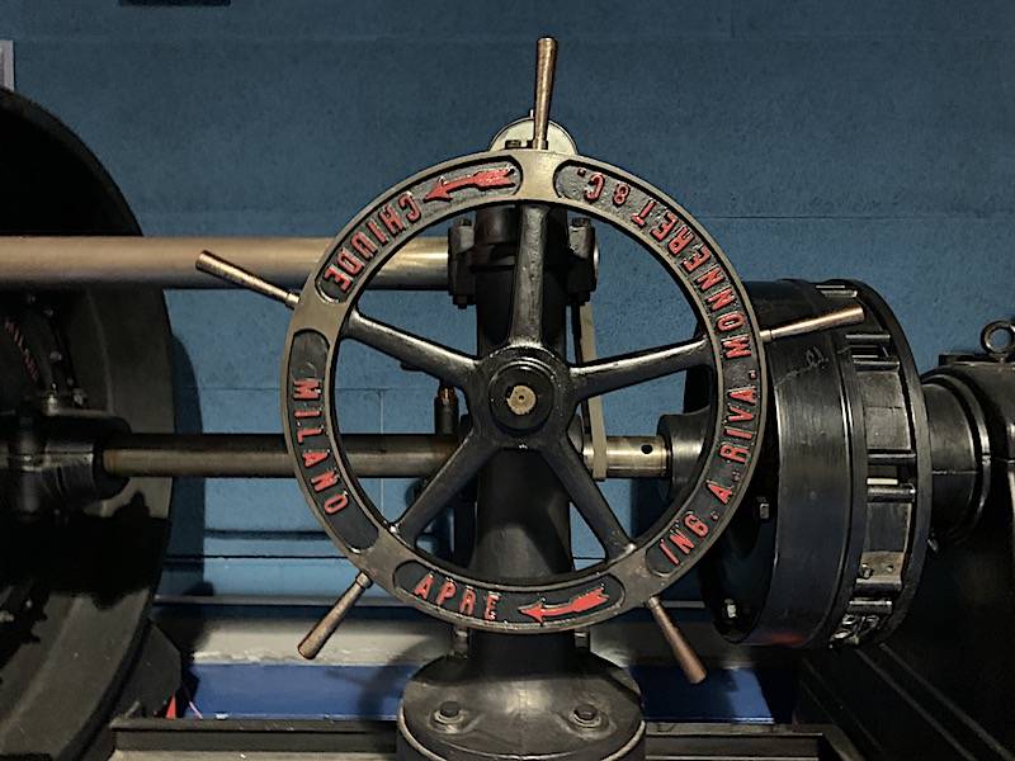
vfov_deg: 53.1
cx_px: 508
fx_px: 762
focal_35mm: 26
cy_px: 380
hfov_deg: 67.3
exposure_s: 1/17
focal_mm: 4.25
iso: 640
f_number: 1.8
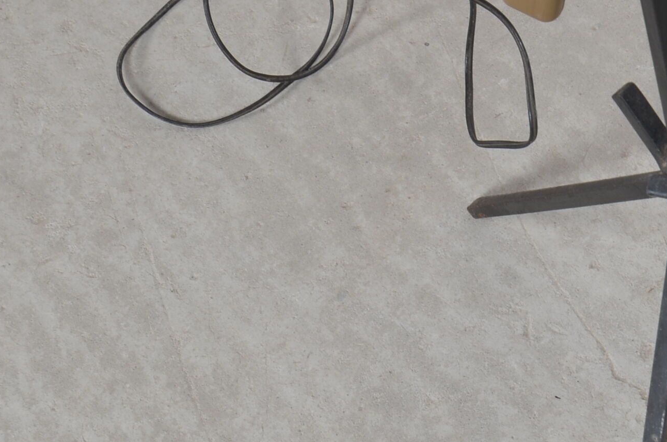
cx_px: 703
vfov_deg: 13.2
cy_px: 334
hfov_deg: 19.2
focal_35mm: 103
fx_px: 1905
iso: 100
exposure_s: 1/125
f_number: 11
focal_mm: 24
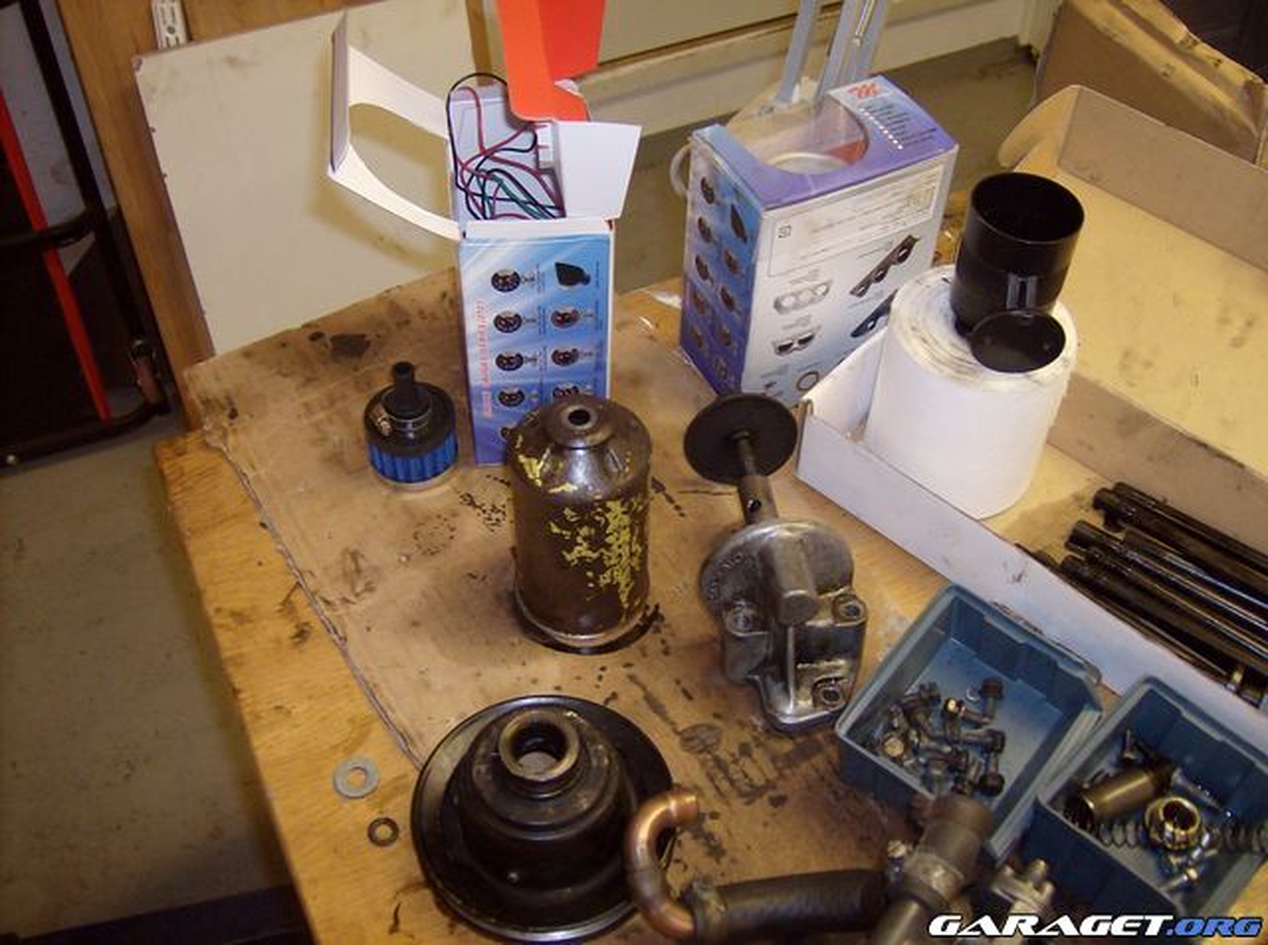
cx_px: 634
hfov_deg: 51.5
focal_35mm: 36
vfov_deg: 39.5
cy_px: 472
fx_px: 1316
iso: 200
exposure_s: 1/60
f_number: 2.8
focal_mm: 6
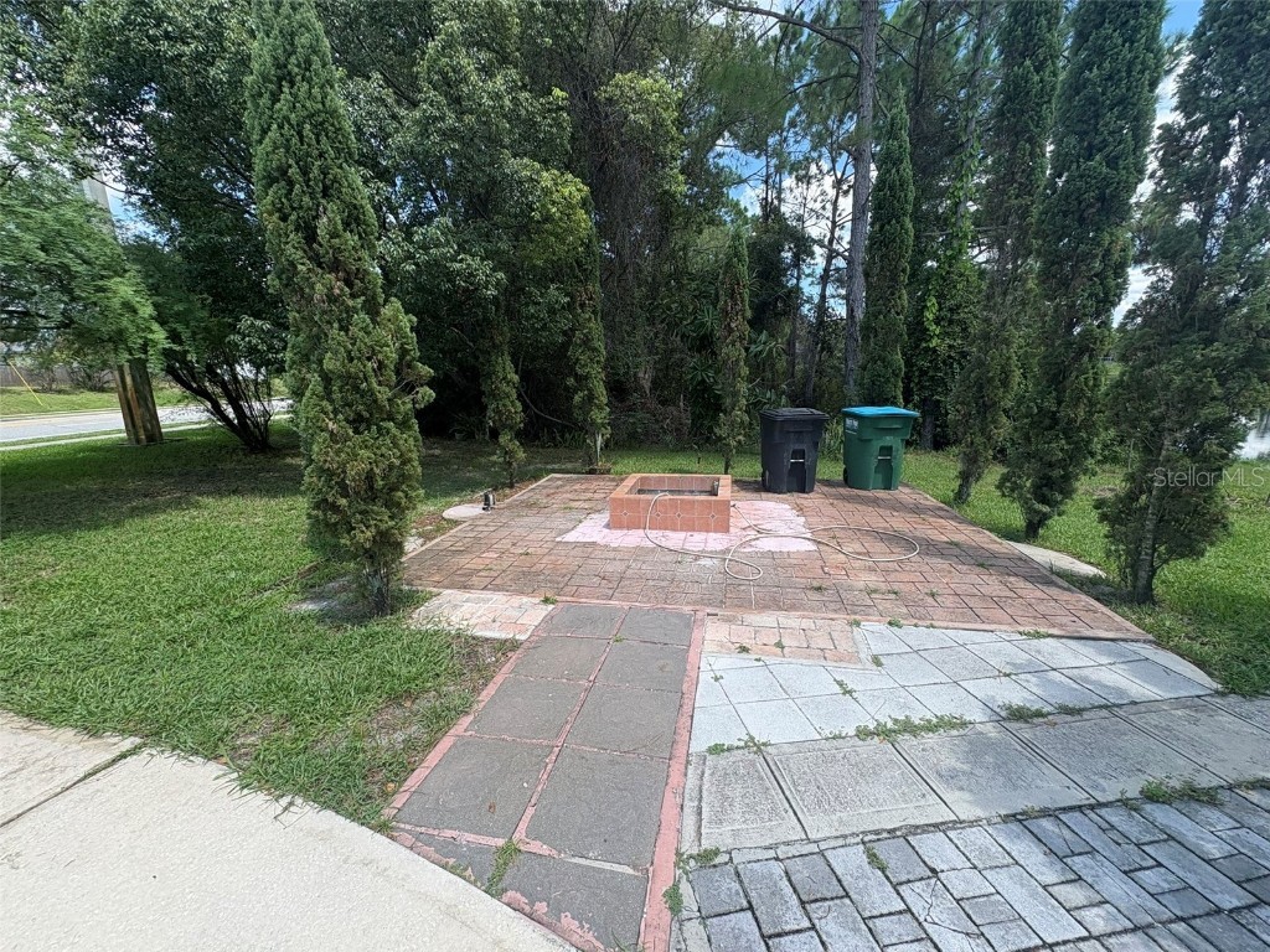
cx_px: 635
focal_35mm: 14
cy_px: 476
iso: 40
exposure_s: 1/657
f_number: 2.2
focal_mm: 2.22
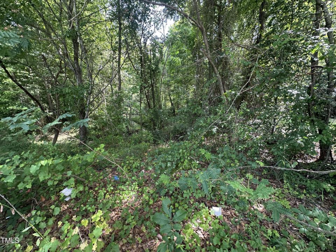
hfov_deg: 102.1
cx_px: 168
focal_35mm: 14
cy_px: 126
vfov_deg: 85.7
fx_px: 136
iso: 125
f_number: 2.2
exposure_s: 1/99
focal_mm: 2.22
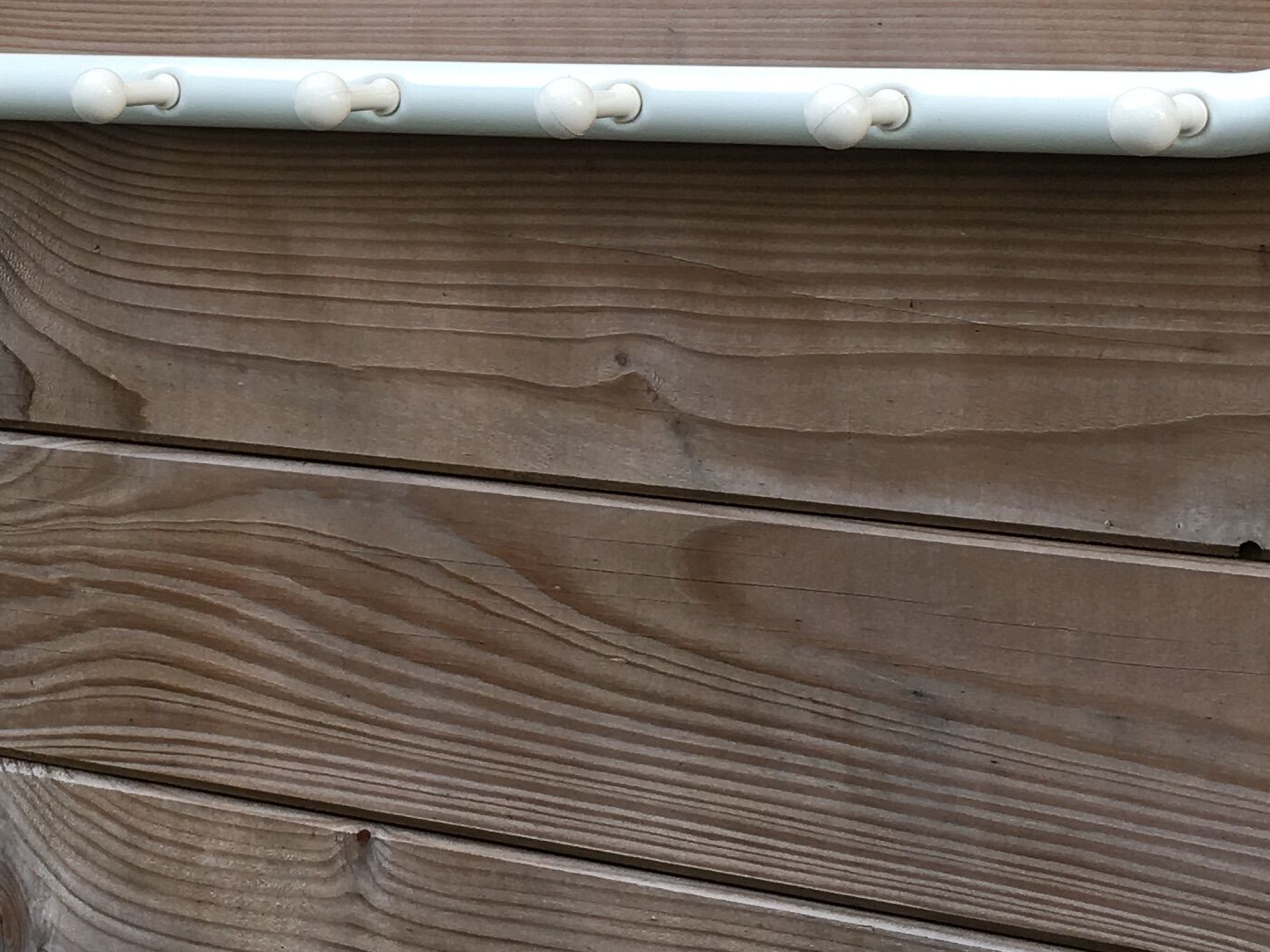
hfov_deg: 22.8
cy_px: 174
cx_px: 188
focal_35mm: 84
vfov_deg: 17.4
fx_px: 3082
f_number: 2.2
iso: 25
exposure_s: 1/134
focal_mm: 4.15
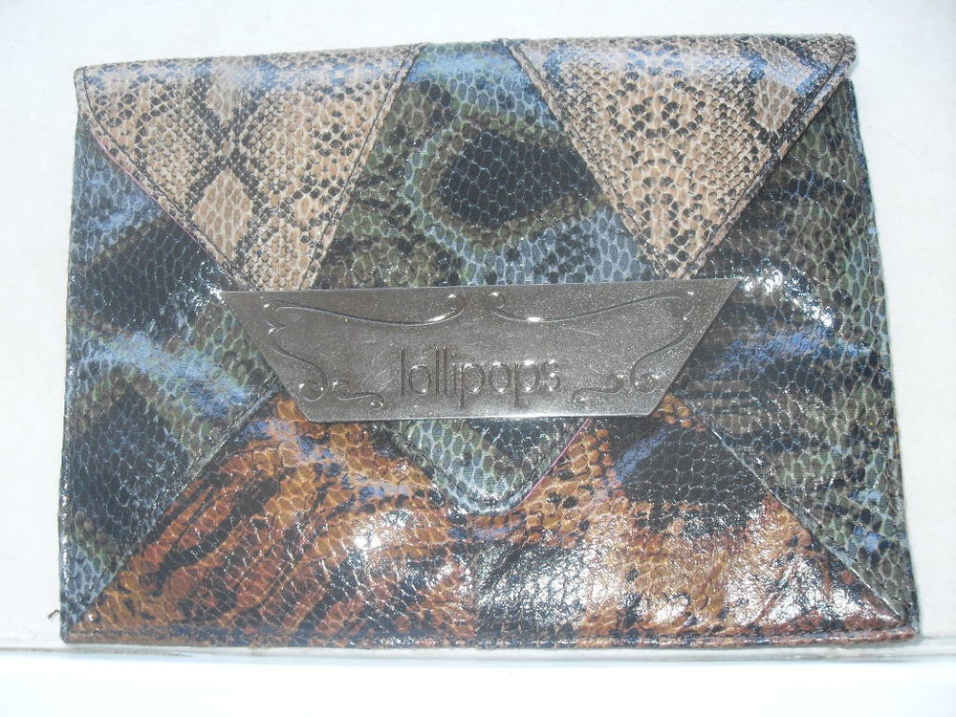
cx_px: 478
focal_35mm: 37
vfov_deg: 38.7
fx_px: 1022
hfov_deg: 50.1
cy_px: 358
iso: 100
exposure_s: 1/45
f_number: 2.8
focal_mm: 6.3
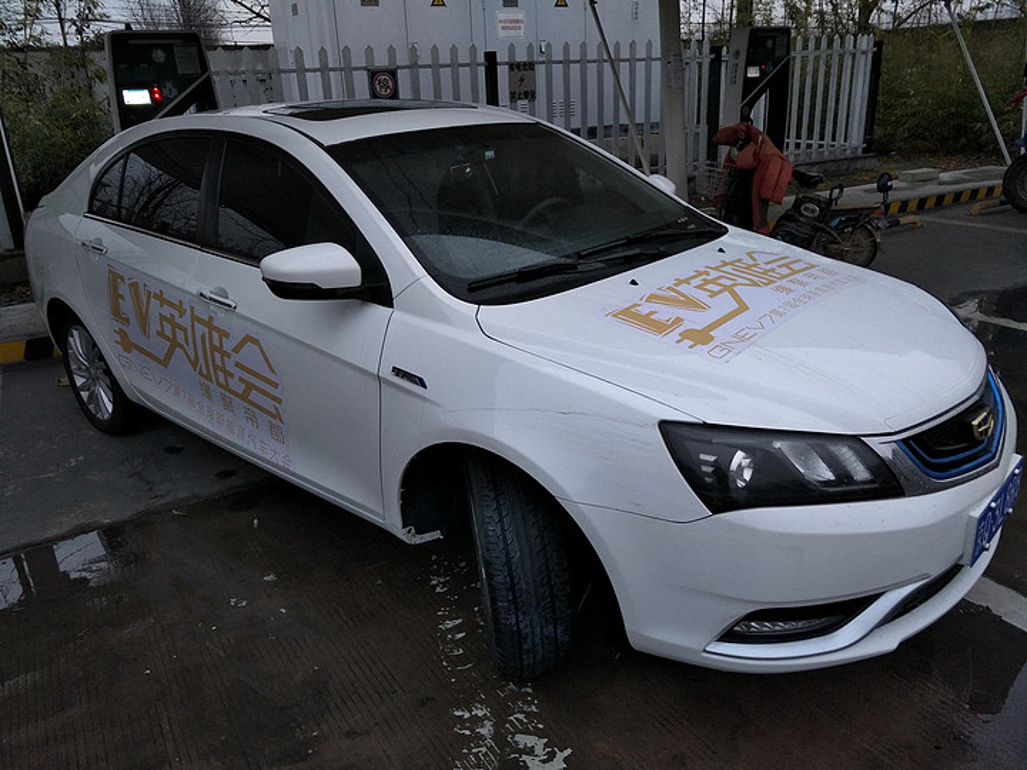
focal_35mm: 22
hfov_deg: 76.4
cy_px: 385
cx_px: 514
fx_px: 653
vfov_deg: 61.1
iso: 139
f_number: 2
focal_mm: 3.79
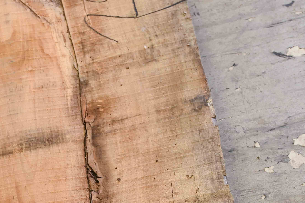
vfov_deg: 13.2
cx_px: 50
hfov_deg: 20.9
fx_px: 813
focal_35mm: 96
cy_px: 339
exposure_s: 1/160
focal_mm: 35
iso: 400
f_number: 6.3
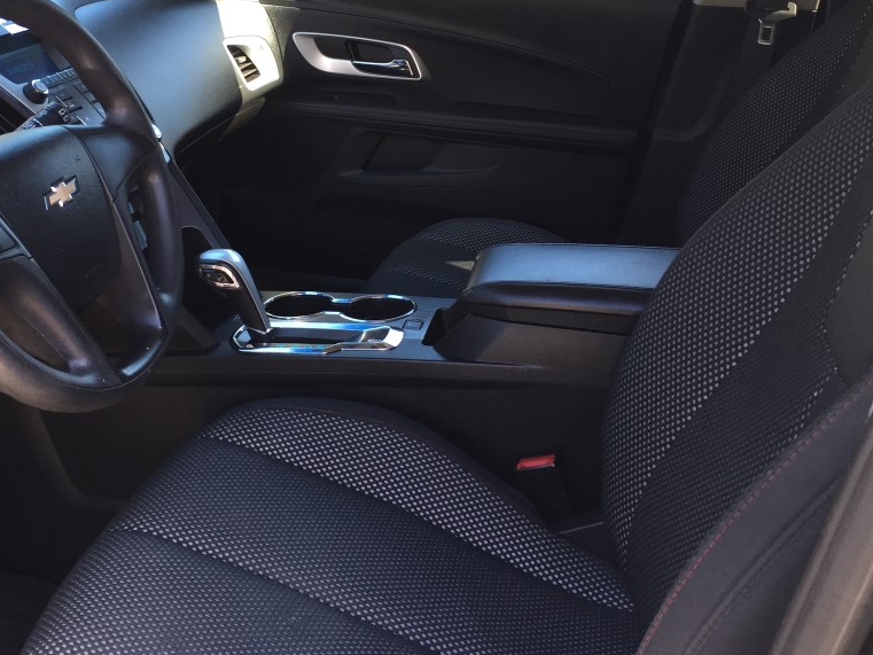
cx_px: 302
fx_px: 984
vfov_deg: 36.6
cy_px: 236
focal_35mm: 39
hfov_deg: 47.2
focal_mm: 4.15
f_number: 2.2
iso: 50
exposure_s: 1/120
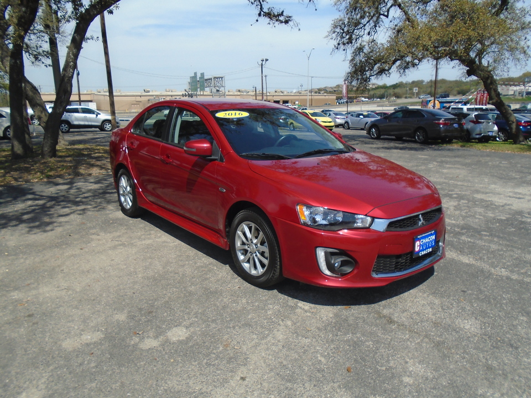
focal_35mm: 26
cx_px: 266
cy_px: 199
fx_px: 399
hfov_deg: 67.3
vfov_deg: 53.1
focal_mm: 4.6
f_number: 8
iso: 100
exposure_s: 1/250
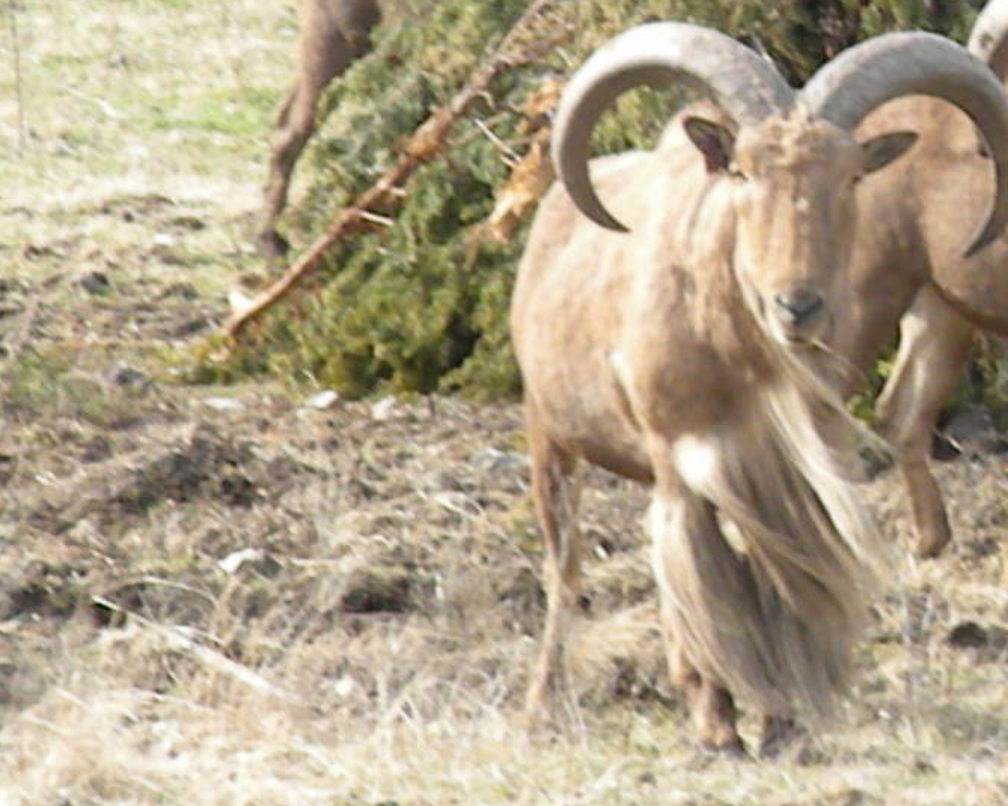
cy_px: 51
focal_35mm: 556
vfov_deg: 2.8
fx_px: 16585
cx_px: 1032
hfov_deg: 3.5
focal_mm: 42.1
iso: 640
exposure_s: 1/112
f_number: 14
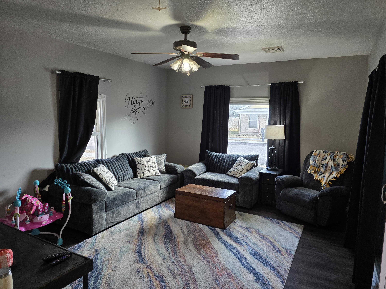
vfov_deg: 58.9
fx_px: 256
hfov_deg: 73.9
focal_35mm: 23
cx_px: 193
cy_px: 144
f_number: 1.7
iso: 200
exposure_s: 1/120
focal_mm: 6.3
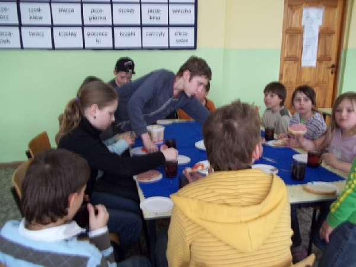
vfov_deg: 44.2
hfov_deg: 56.8
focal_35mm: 32
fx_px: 329
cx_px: 178
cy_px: 134
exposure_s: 1/15
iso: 160
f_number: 2.9
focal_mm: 5.7
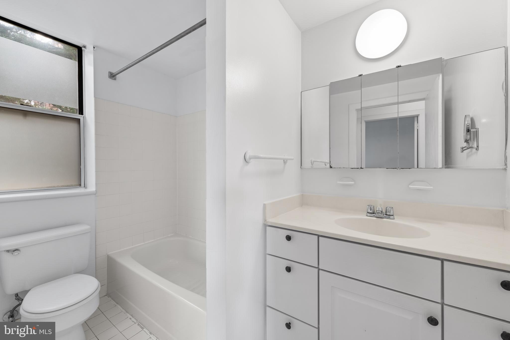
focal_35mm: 14
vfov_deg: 81.2
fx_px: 198
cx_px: 255
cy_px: 170
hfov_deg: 104.3
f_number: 10
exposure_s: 1/1.25
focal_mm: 14
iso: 320
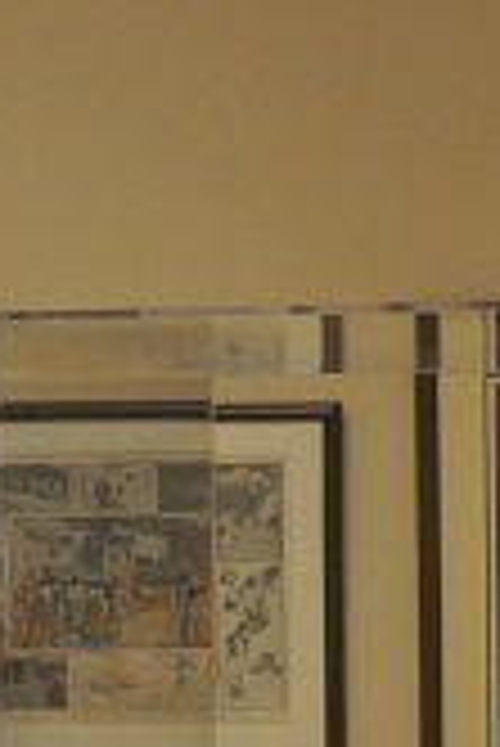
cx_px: 739
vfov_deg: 9.5
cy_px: 727
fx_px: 4490
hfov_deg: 6.3
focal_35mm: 216
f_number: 4.5
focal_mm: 30
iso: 800
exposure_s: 1/50
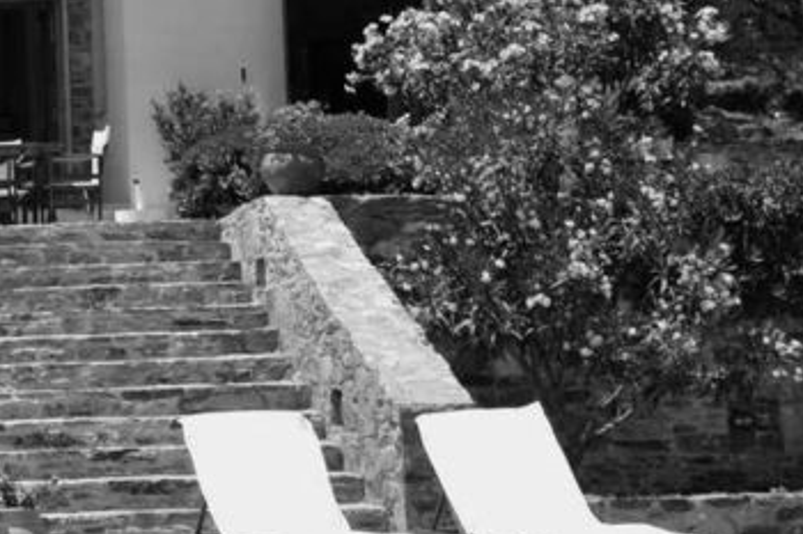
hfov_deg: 18.4
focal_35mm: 103
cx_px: -252
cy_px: 212
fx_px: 2296
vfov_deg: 13.3
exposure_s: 1/200
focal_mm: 24
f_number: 9
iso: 100
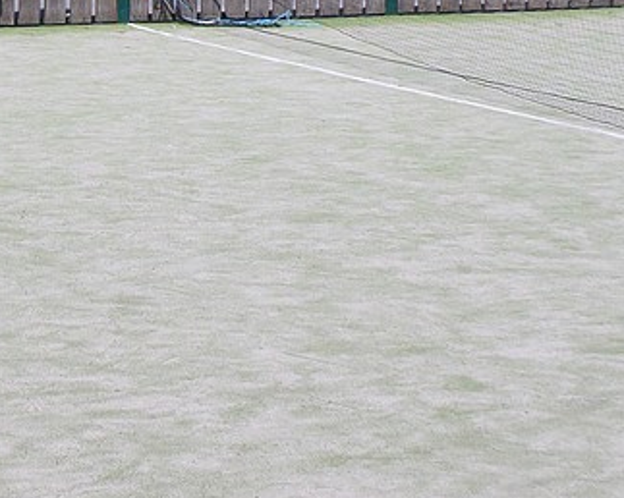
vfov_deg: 16.4
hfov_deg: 20.5
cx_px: 106
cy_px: 2
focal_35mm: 92
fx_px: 1698
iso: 100
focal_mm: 6.8
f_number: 3.3
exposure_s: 1/1600
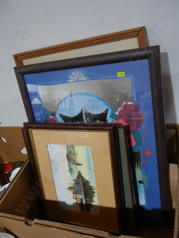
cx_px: 90
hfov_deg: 41.8
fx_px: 234
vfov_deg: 53.9
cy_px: 119
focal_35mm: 34
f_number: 4
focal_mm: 17
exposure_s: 1/60
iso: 640
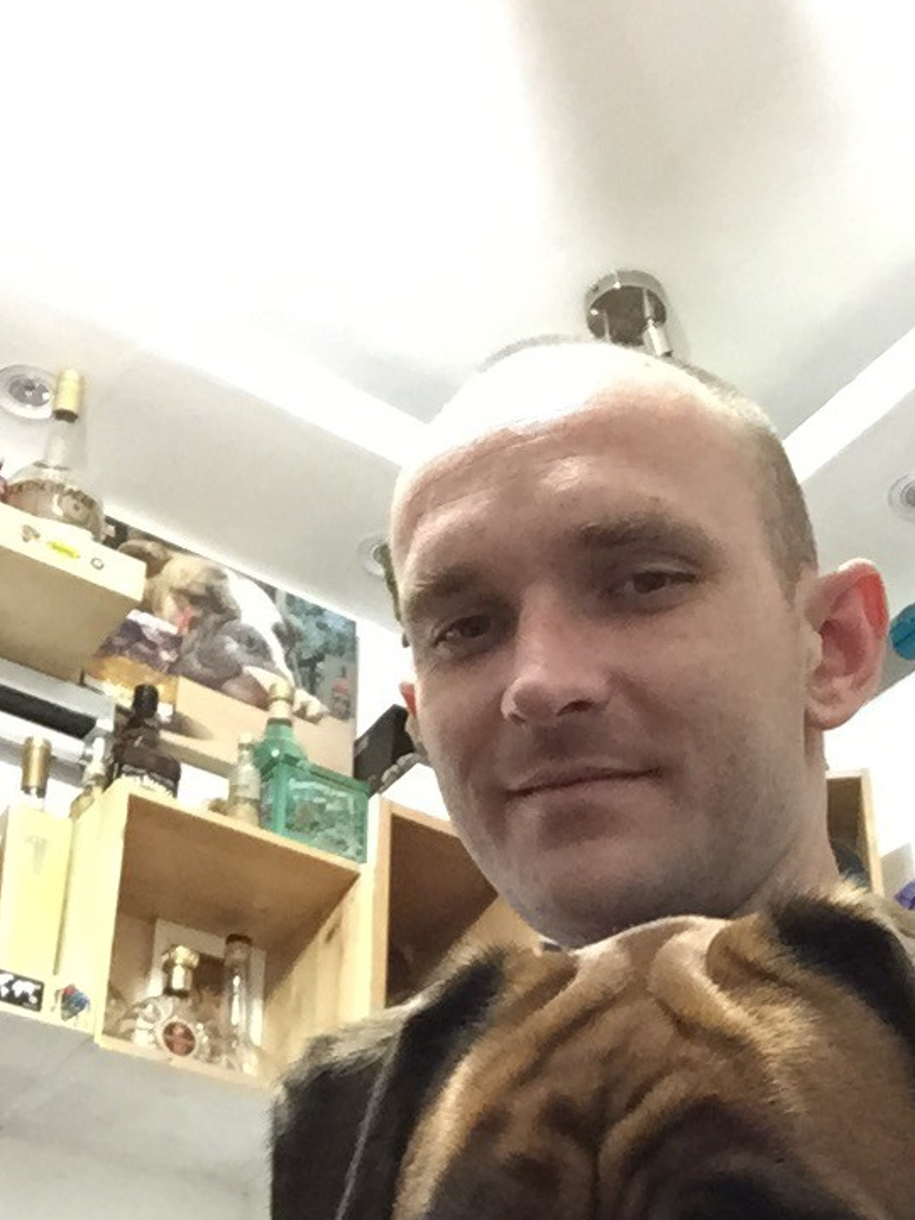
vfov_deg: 34.1
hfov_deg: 26.5
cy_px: 929
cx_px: 570
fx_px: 1938
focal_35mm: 55
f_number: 2.2
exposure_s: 1/20
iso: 320
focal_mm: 2.65
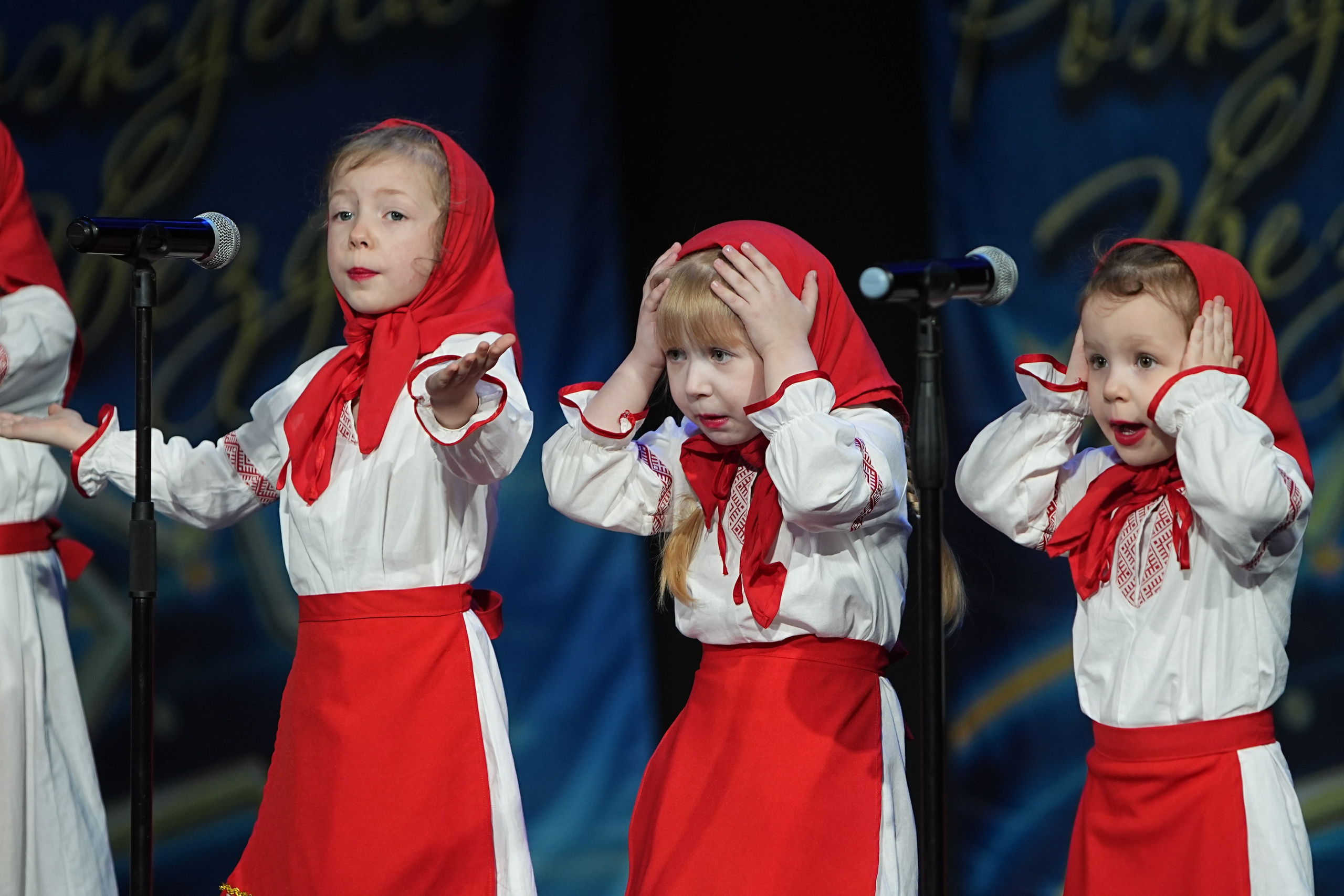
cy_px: 448
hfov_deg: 8.1
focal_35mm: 255
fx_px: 9520
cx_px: 672
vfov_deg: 5.4
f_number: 2.8
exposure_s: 1/320
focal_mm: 170
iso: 1000
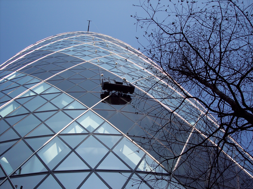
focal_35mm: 39
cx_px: 126
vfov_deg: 36.8
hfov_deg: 47.9
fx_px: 285
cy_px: 94
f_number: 4
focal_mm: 8
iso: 100
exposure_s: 1/750
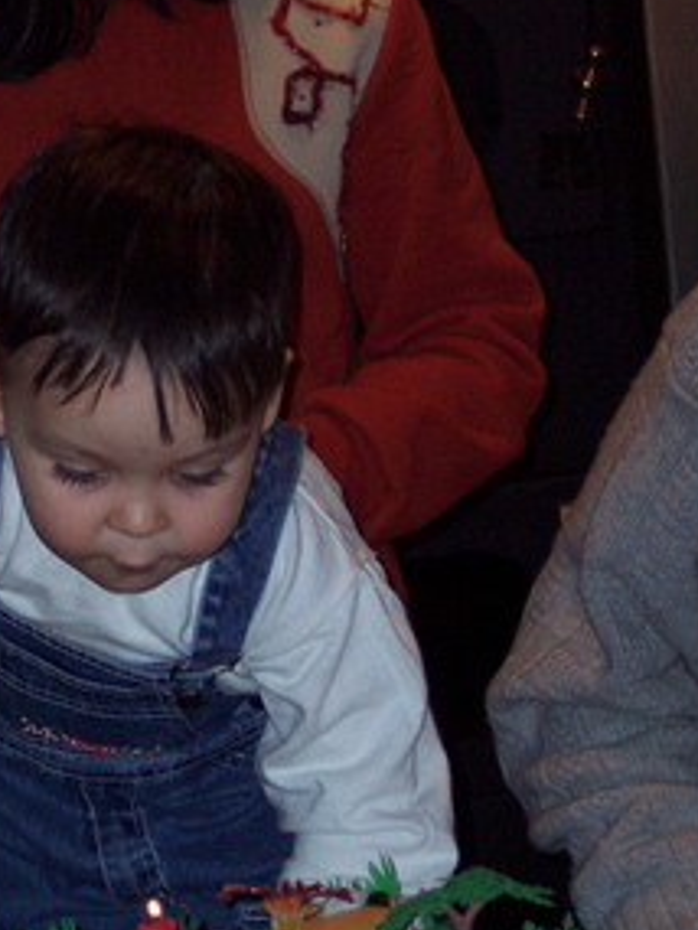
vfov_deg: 11.6
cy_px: 243
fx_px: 4567
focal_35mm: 170
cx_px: 82
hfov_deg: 8.7
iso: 200
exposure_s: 1/90
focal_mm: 18.7
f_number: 4.1
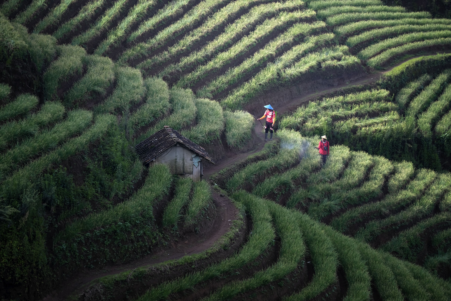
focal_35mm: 166
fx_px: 2079
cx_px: 226
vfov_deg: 8.3
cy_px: 150
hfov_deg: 12.4
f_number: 2.8
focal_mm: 110.6
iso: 100
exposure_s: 1/400
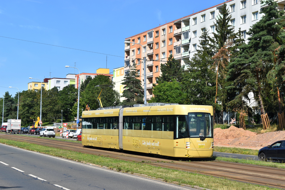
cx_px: 142
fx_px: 546
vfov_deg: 19.7
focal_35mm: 69
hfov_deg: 29.2
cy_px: 95
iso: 200
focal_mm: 46
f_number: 10
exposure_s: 1/400
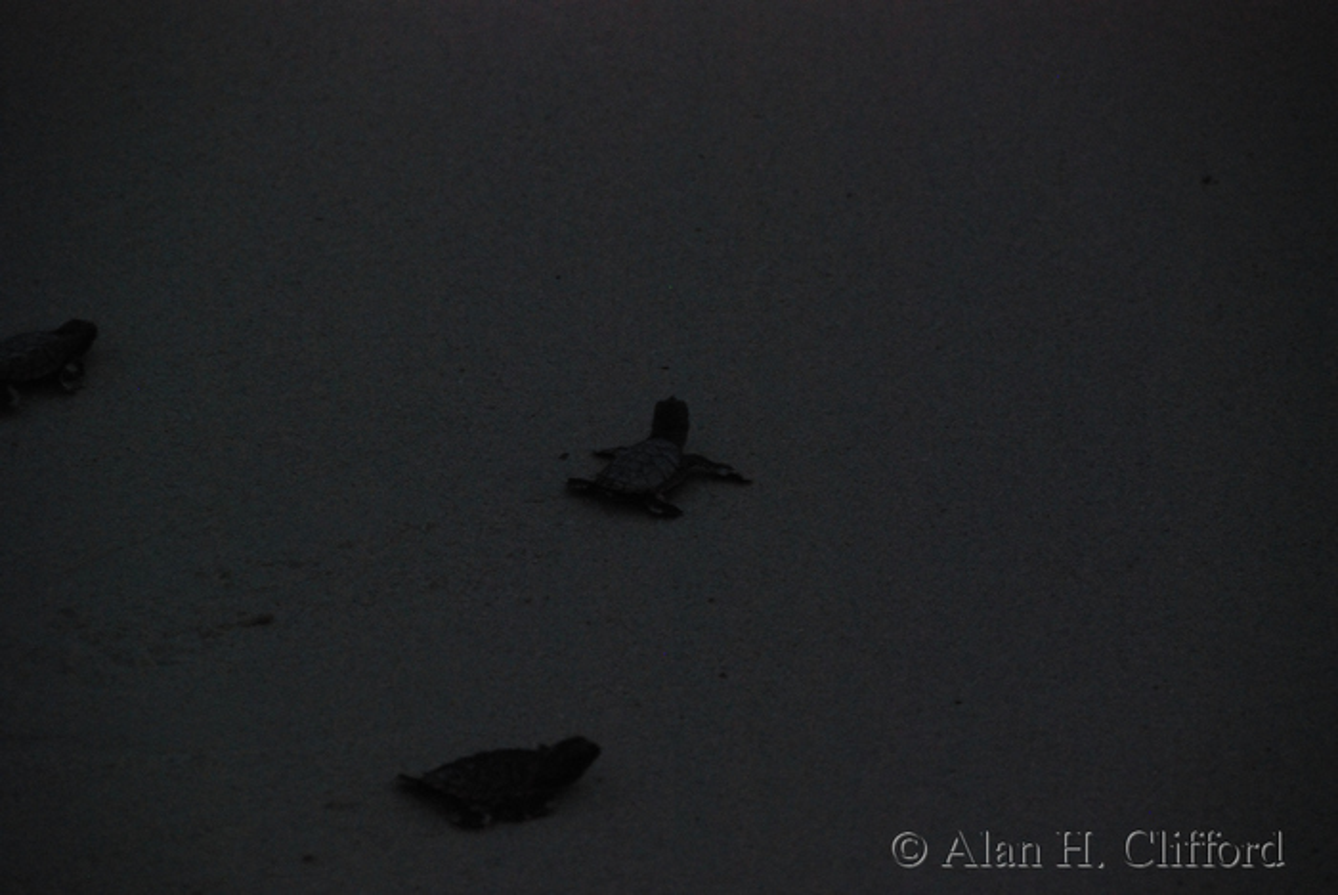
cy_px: 448
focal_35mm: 300
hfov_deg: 6.9
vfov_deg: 4.6
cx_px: 669
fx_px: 11159
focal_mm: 200
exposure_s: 1/200
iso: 1600
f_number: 5.6
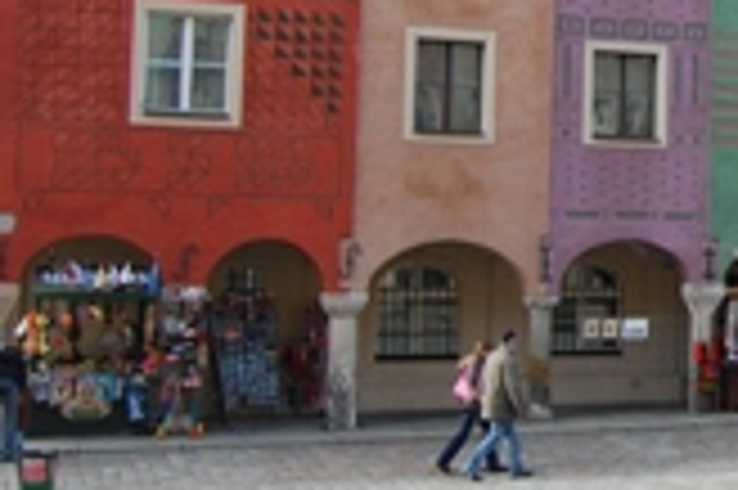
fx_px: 1618
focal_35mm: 79
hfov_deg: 22.9
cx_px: 956
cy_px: 112
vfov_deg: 17.1
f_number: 6.3
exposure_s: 1/160
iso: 200
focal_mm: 18
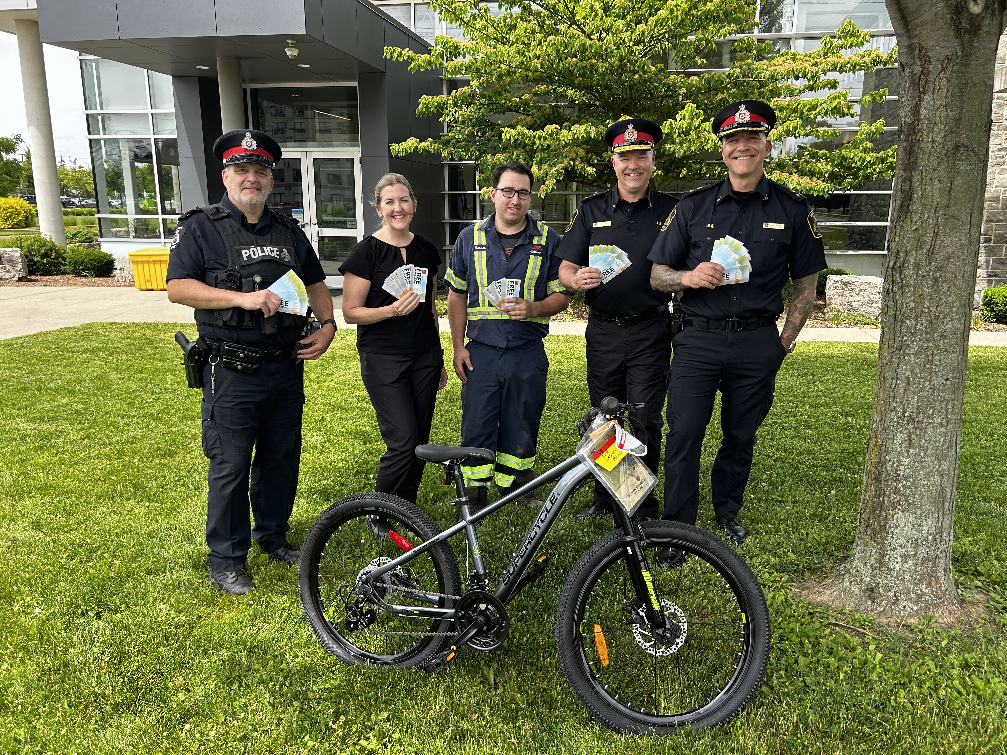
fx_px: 756
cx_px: 504
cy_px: 378
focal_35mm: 26
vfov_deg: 53.1
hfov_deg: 67.3
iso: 50
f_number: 1.5
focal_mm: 5.7
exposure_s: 1/718
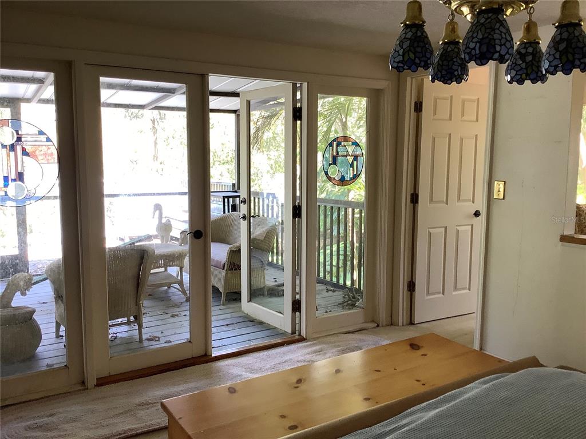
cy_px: 220
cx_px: 293
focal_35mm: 31
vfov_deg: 45.4
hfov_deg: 58.4
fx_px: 525
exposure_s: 1/60
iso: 80
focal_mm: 3.3
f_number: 2.4
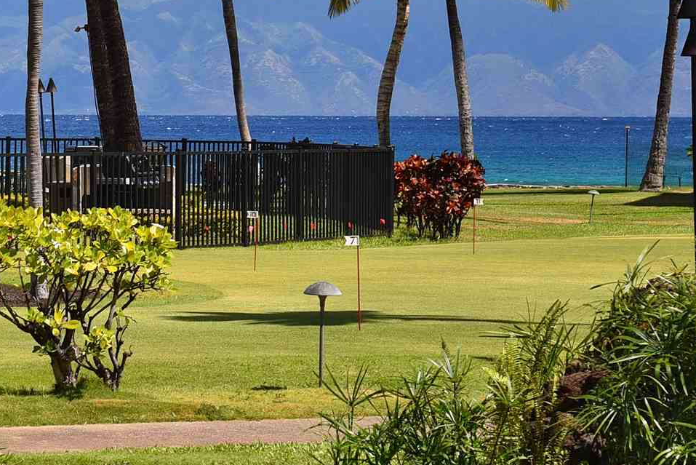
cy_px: 122
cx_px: -155
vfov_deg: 6.9
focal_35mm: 199
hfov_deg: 10.2
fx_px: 3849
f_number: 11
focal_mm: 62
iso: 125
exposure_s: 1/200
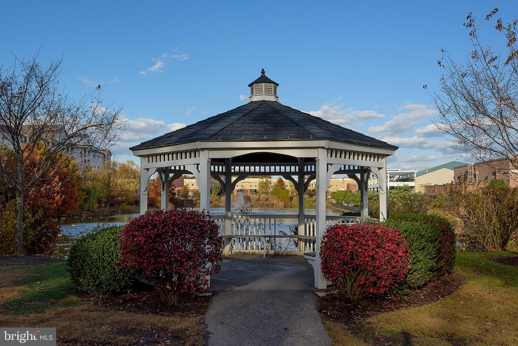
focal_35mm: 35
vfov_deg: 37.9
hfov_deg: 54.4
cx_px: 259
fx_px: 504
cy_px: 173
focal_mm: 35
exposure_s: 1/500
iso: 800
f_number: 16
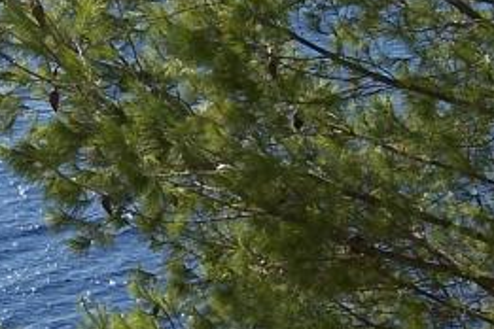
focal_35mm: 147
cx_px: 45
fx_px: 2017
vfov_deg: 9.3
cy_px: 102
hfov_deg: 13.8
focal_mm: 6
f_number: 4.8
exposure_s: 1/500
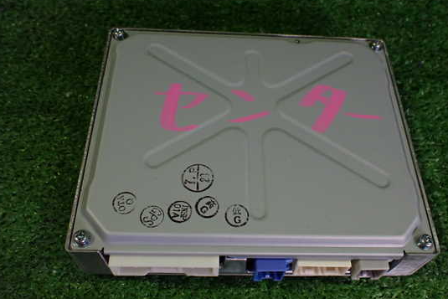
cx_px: 241
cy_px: 156
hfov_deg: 54.4
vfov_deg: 37.9
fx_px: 436
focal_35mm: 35
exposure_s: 1/125
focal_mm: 5.4
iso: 640
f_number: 2.3
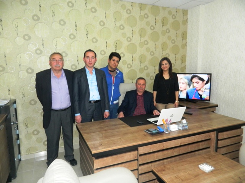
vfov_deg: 54.9
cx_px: 122
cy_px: 92
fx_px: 177
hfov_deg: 69.4
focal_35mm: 25
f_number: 3.1
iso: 360
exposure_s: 1/30
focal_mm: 4.5
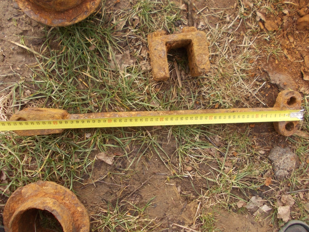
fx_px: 250
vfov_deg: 49.7
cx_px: 154
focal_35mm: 28
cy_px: 116
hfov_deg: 63.4
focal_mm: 4
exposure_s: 1/200
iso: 80
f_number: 2.7
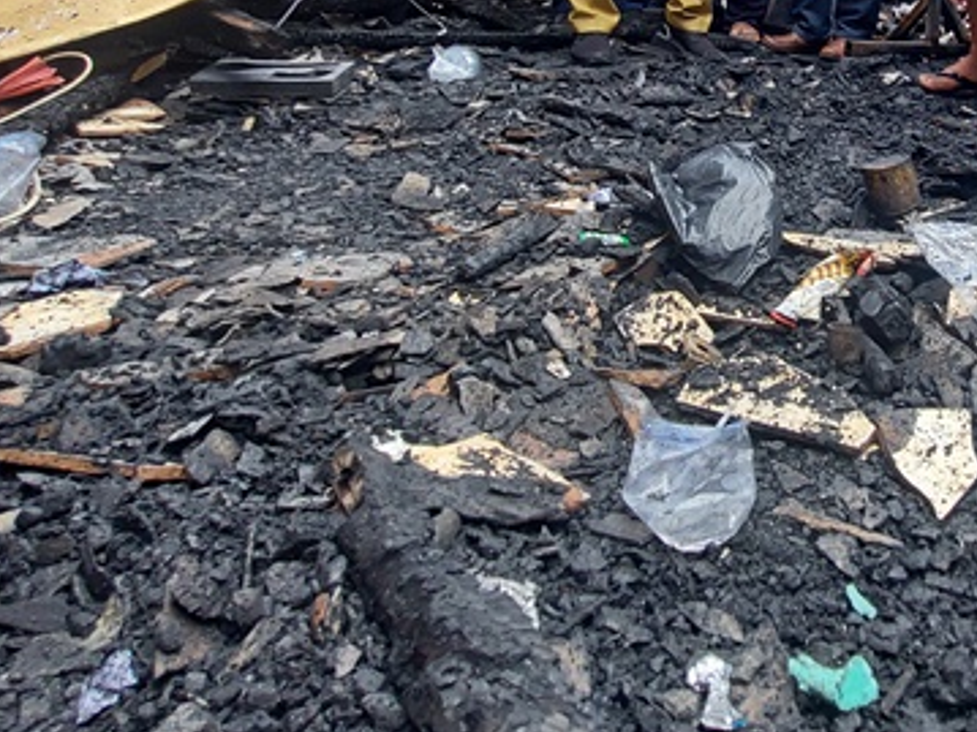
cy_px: 30
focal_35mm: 29
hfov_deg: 54.5
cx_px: 863
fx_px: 818
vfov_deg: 42.7
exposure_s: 1/152
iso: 50
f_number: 2.2
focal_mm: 1.74
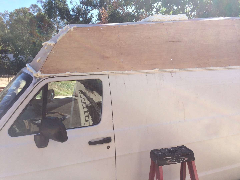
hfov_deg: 61.7
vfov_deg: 48.2
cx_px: 120
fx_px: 201
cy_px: 90
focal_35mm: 29
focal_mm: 4.15
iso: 32
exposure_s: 1/1325
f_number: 2.2
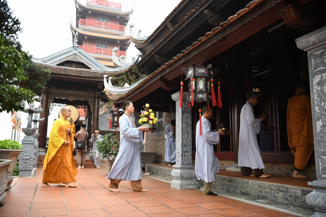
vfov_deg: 42.3
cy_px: 108
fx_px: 281
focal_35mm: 31
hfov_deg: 60.3
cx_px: 163
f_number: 2.8
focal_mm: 31
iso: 800
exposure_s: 1/500
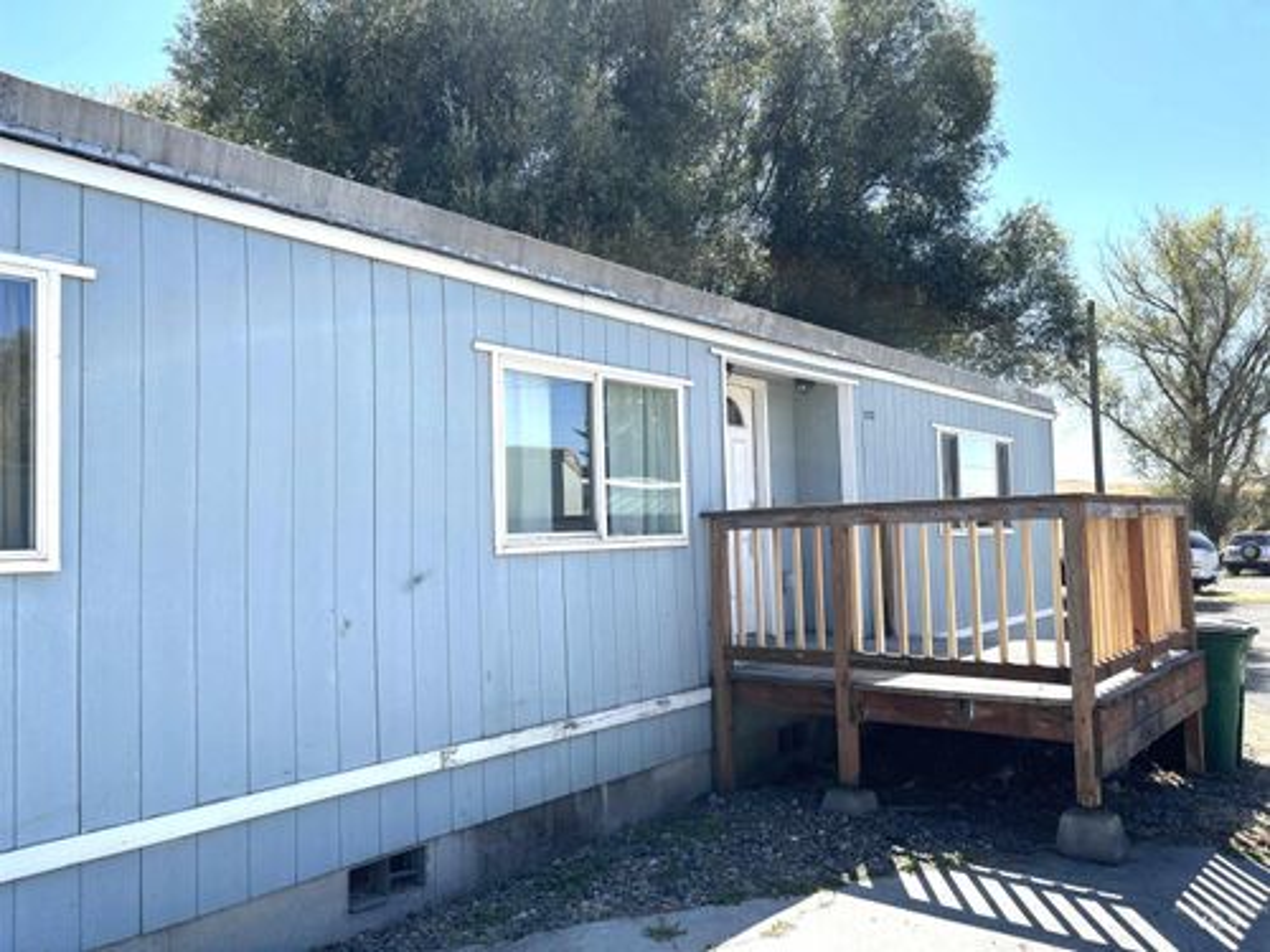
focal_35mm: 26
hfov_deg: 67.3
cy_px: 476
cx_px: 635
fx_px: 954
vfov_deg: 53.1
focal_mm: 5.96
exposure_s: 1/1399
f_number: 1.6
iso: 50
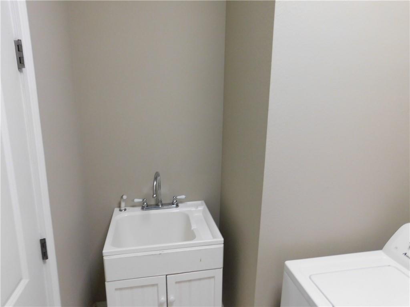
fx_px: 272
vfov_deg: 58.9
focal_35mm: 23
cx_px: 205
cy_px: 154
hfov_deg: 73.9
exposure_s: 1/10
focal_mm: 4
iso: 400
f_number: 3
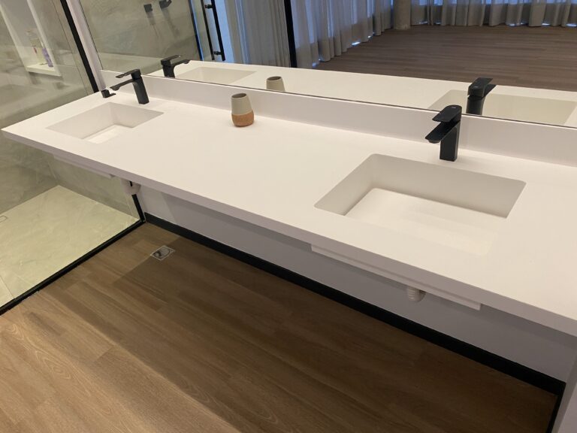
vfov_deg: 53.1
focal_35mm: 26
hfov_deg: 67.3
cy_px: 216
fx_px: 433
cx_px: 288
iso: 100
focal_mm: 4.25
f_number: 1.8
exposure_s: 1/60
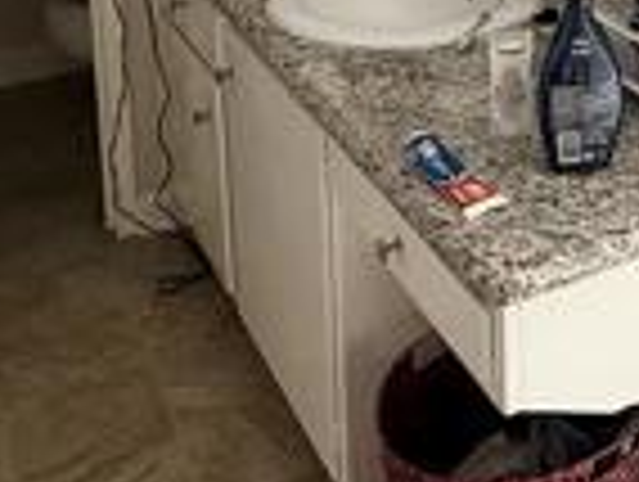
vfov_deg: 20.7
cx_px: 788
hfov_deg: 26.8
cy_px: -189
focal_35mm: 63
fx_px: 1165
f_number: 2.2
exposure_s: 1/60
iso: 200
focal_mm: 2.22
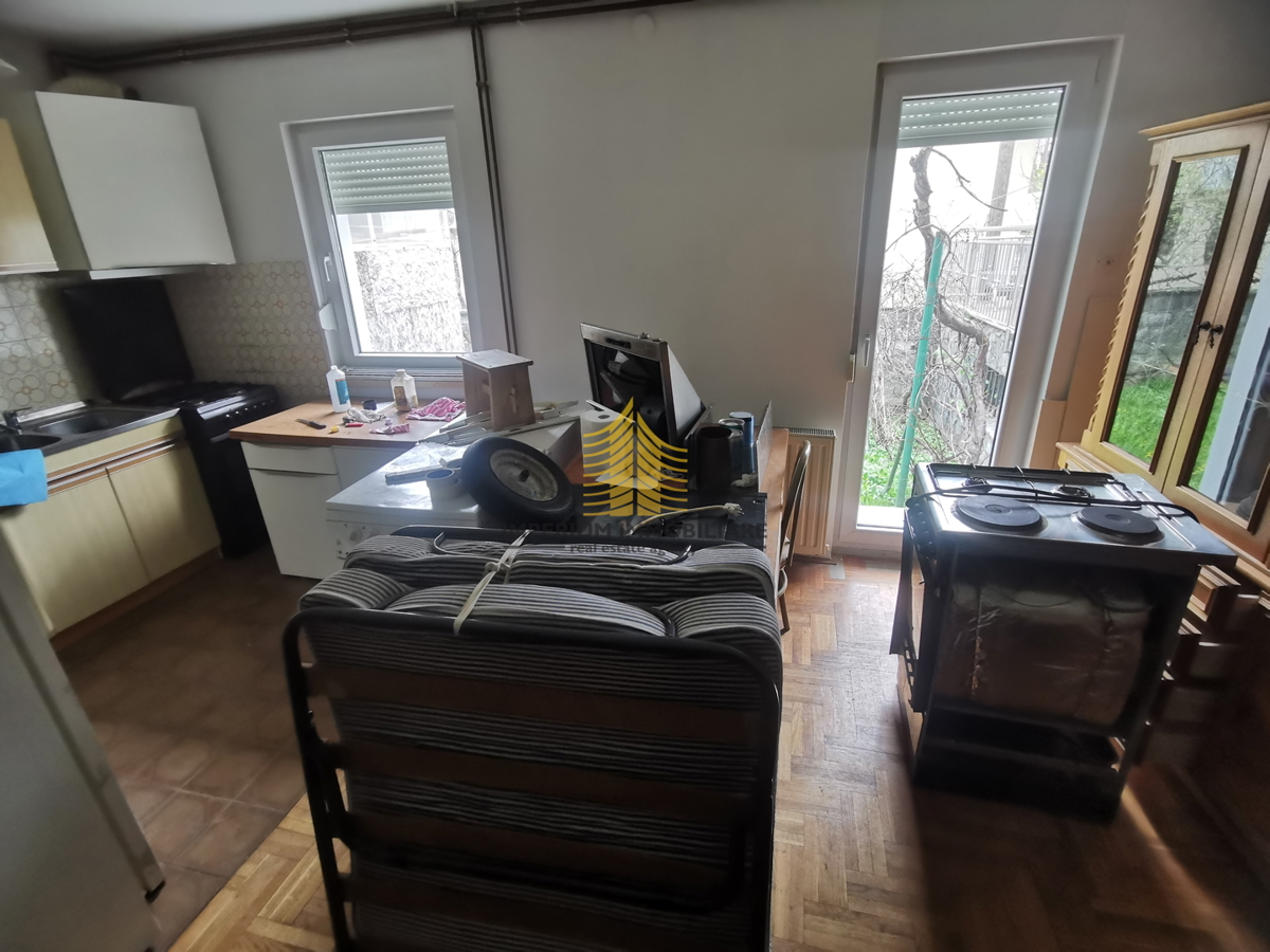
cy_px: 476
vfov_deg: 74.7
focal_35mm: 17
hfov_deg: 91.0
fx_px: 624
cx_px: 635
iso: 250
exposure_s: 1/50
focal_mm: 2.26
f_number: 2.2
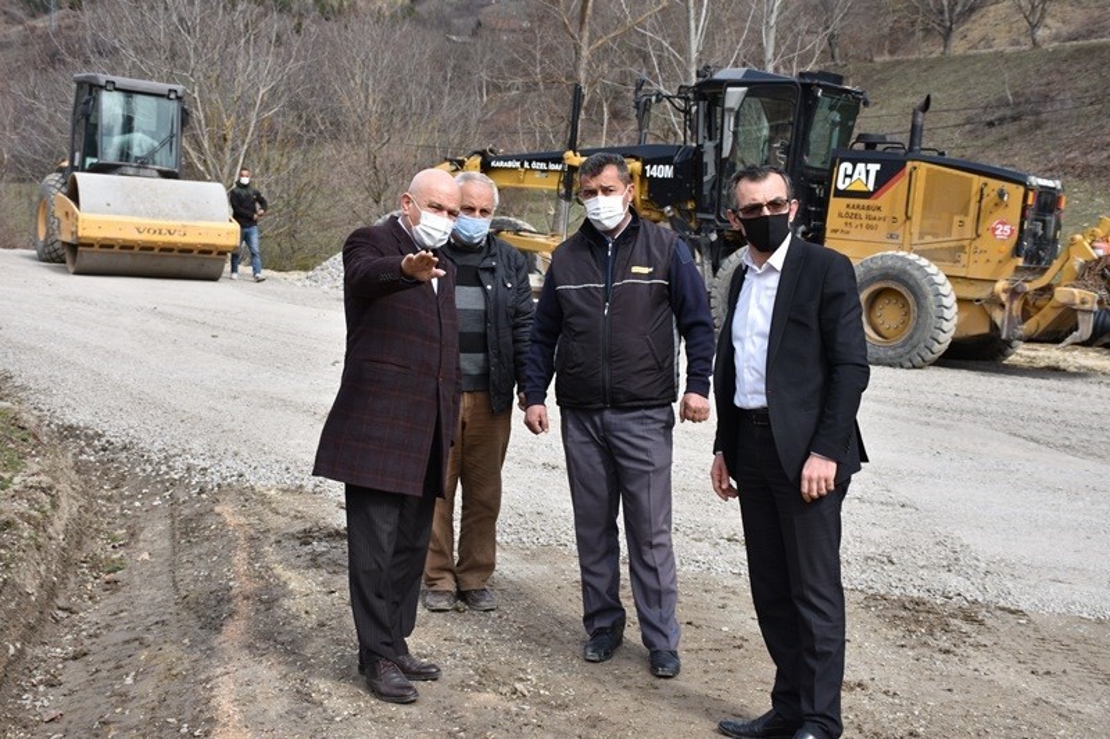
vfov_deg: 23.8
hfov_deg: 35.1
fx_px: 1757
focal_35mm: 57
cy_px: 370
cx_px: 555
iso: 100
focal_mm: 38
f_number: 7.1
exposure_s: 1/200
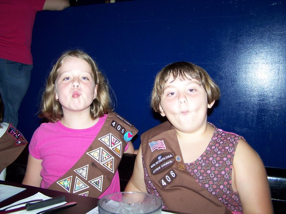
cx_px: 143
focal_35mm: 38
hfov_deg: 49.0
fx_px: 314
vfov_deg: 37.7
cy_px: 107
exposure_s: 1/30
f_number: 2.8
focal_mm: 6.3
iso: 80
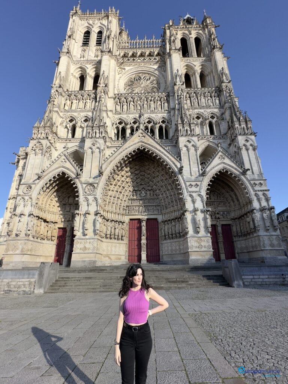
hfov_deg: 85.7
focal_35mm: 14
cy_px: 192
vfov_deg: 102.1
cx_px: 144
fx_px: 155
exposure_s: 1/849
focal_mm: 2.22
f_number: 2.2
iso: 40
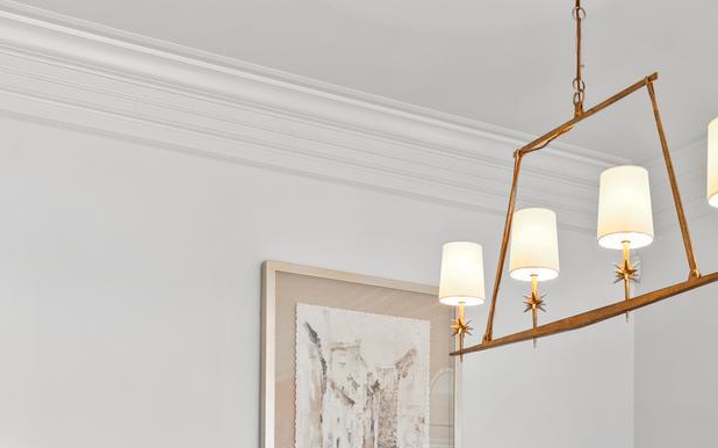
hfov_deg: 36.8
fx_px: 1056
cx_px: 523
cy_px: 523
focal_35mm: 54
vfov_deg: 22.3
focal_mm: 16
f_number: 9
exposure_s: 1.6
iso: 100
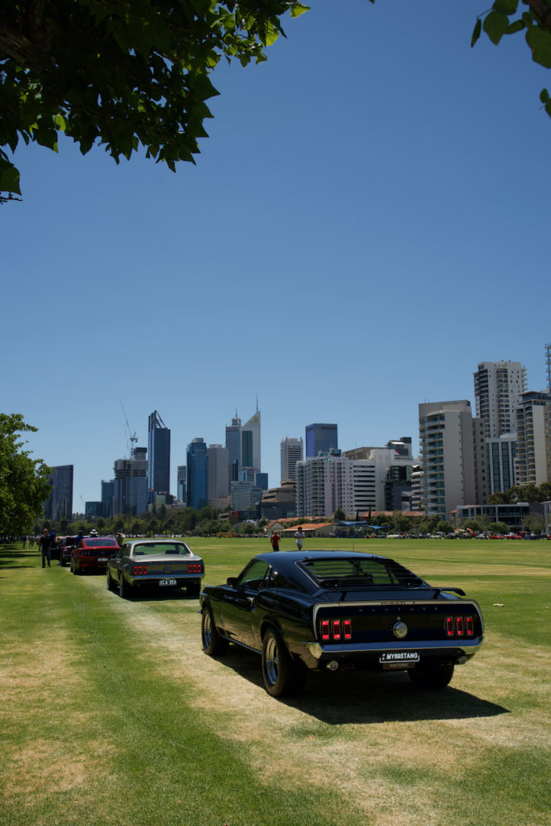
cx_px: 276
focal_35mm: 35
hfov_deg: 37.9
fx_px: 803
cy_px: 413
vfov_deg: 54.4
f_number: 11
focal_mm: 35
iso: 100
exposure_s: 1/200
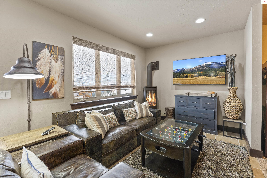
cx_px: 134
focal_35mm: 16
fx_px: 119
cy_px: 89
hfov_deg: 96.4
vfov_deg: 73.4
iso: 320
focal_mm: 16.1
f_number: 8
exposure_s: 1/3
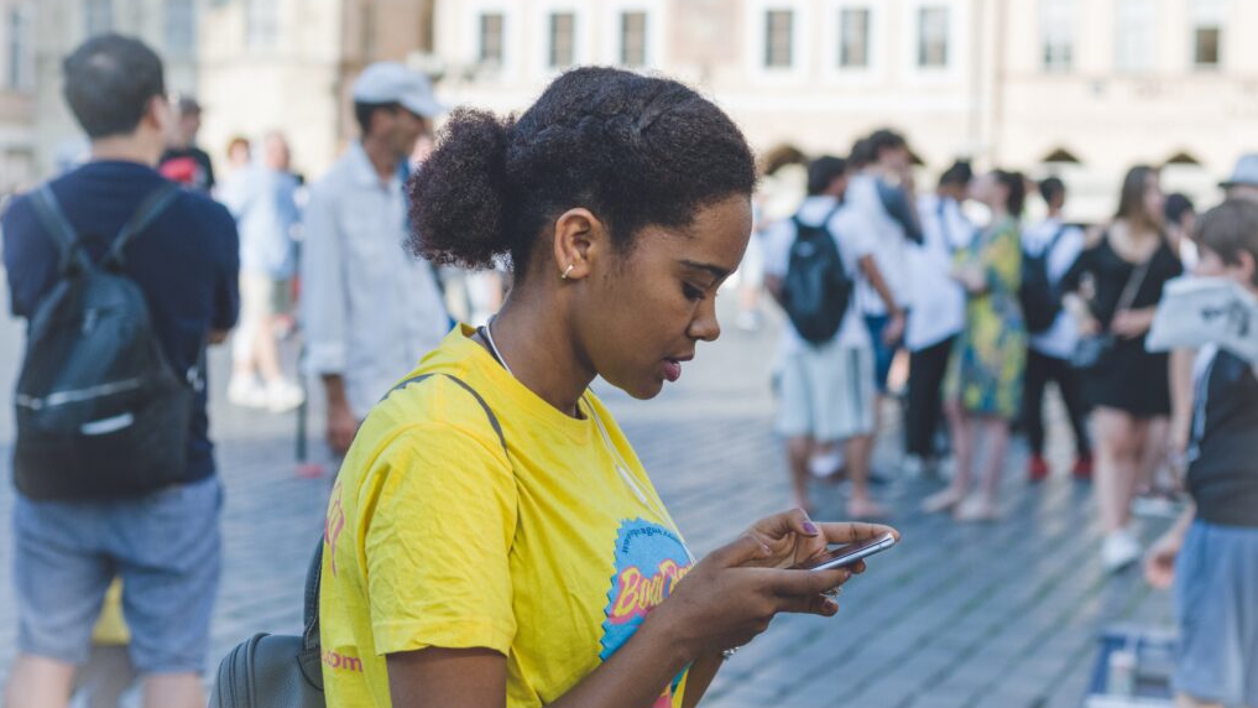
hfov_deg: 26.9
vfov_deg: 15.3
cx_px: 631
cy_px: 345
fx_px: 2635
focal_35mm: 79
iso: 200
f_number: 4
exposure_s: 1/1250
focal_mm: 50
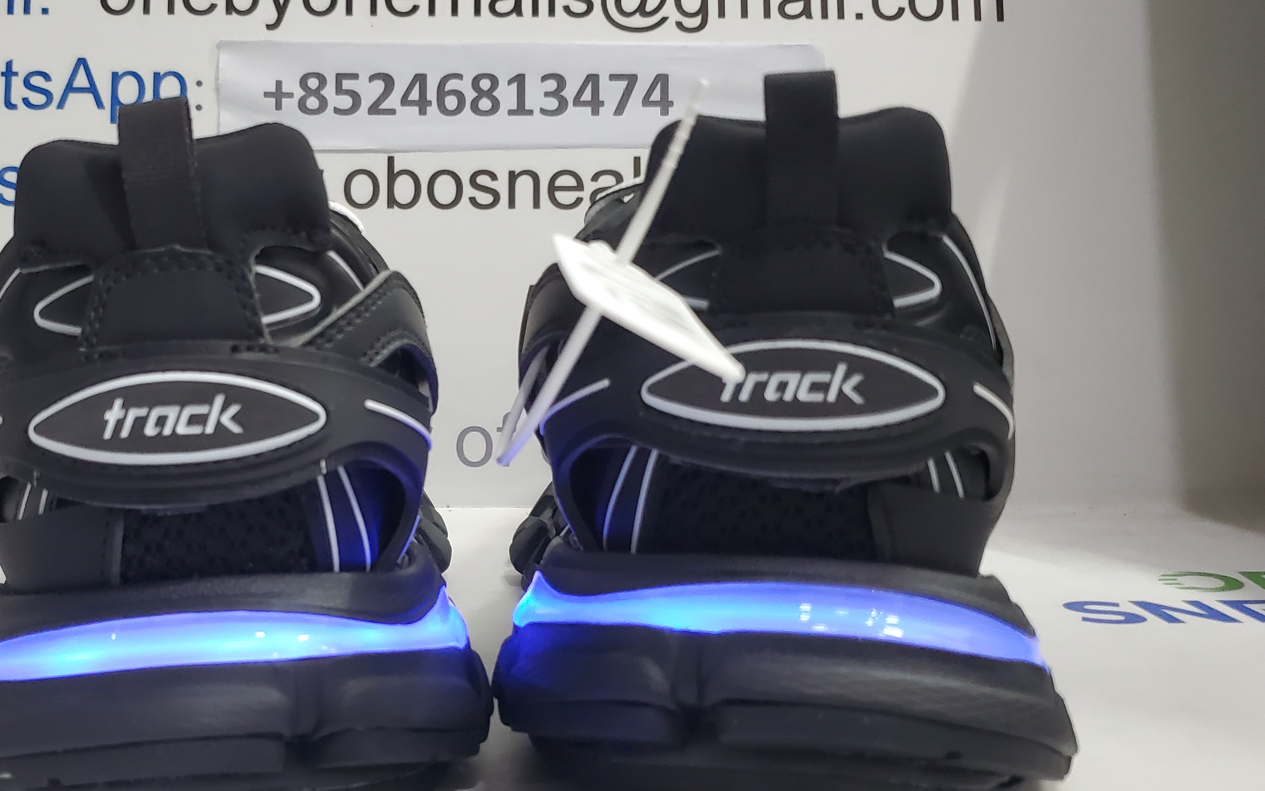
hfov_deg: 49.8
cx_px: 464
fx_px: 1345
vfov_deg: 32.8
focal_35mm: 39
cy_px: 403
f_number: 1.5
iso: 200
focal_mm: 4.3
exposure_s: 1/50
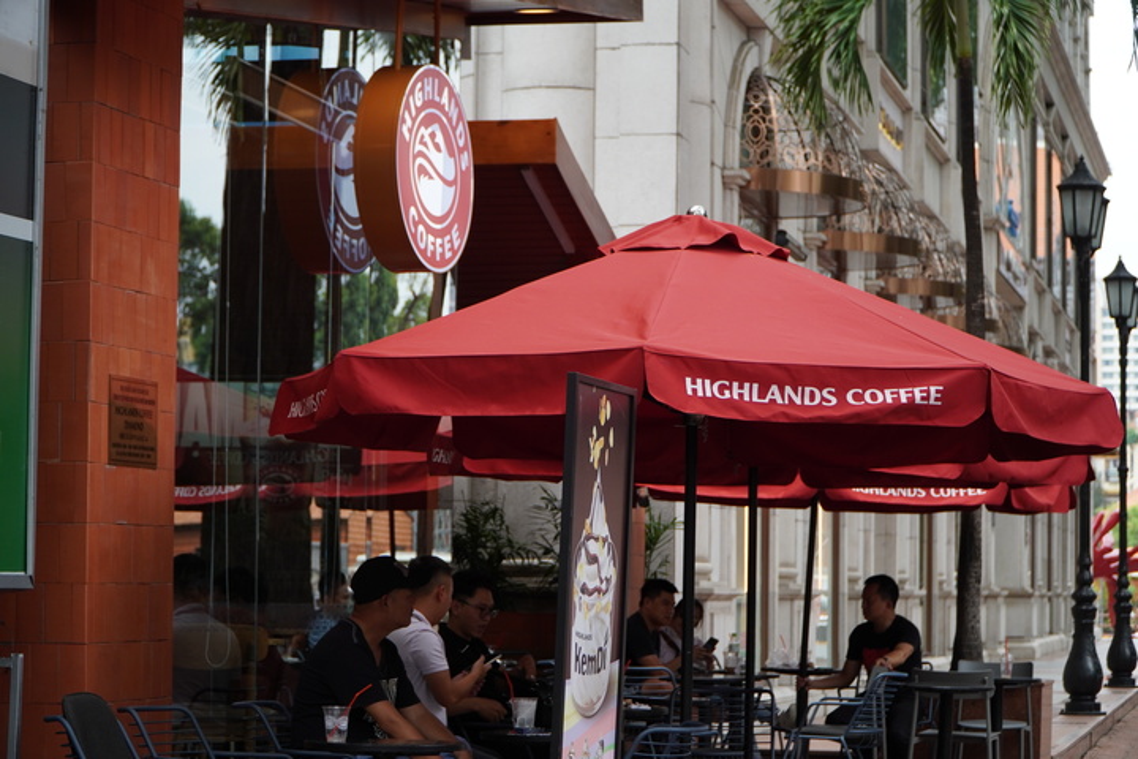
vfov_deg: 15.7
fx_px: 2750
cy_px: 380
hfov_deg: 23.4
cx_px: 569
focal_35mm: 87
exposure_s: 1/800
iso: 320
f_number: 4
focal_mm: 58
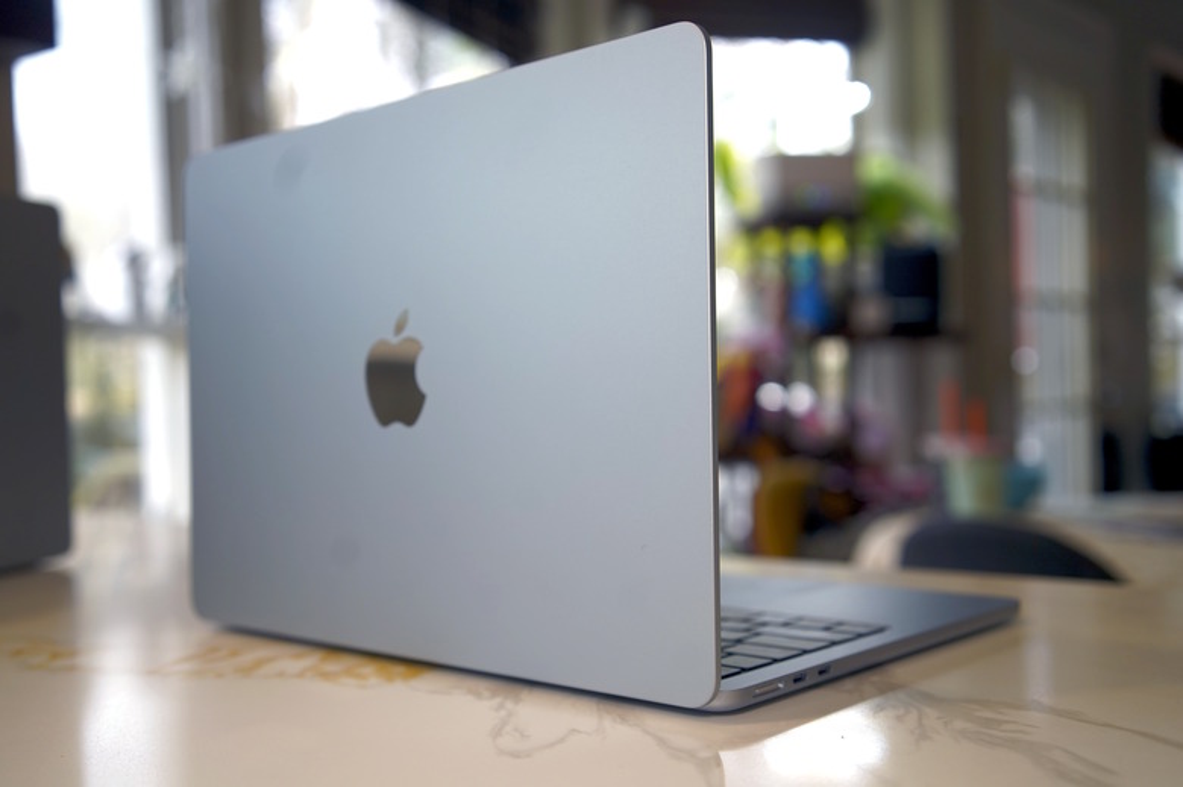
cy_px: 394
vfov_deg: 37.8
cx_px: 592
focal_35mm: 35
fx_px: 1149
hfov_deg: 54.5
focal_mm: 35
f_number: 4
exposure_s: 1/160
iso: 400
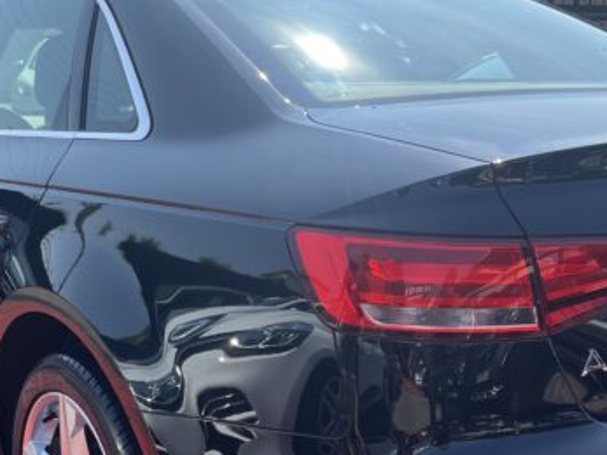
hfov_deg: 32.2
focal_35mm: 60
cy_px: 329
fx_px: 1052
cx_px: 339
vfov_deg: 24.2
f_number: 1.6
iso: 50
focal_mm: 5.1
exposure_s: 1/1647
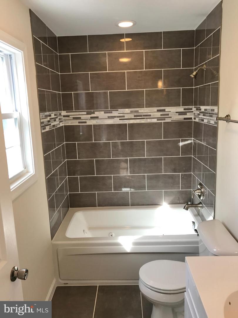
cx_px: 119
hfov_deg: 49.7
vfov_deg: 63.4
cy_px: 159
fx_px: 257
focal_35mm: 28
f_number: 1.8
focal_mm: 3.99
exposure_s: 1/60
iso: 25
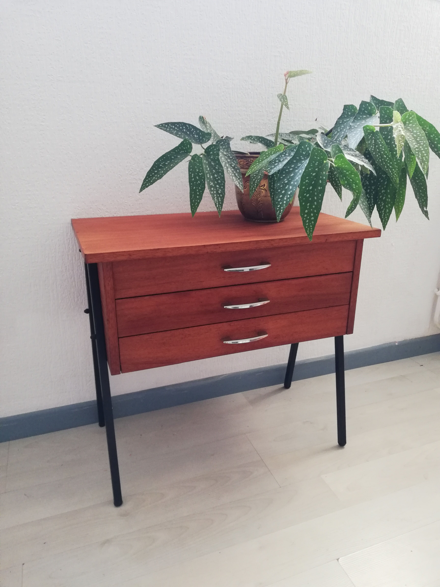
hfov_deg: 53.1
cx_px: 220
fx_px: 441
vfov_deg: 67.3
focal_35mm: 26
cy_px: 294
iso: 320
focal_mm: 3.81
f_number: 2.2
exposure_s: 1/33.3
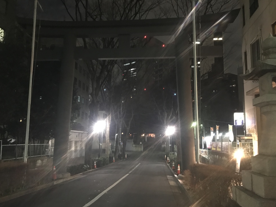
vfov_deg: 48.2
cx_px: 136
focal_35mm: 29
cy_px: 107
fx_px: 231
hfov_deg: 61.7
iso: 160
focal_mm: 3.99
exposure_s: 1/4
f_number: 1.8
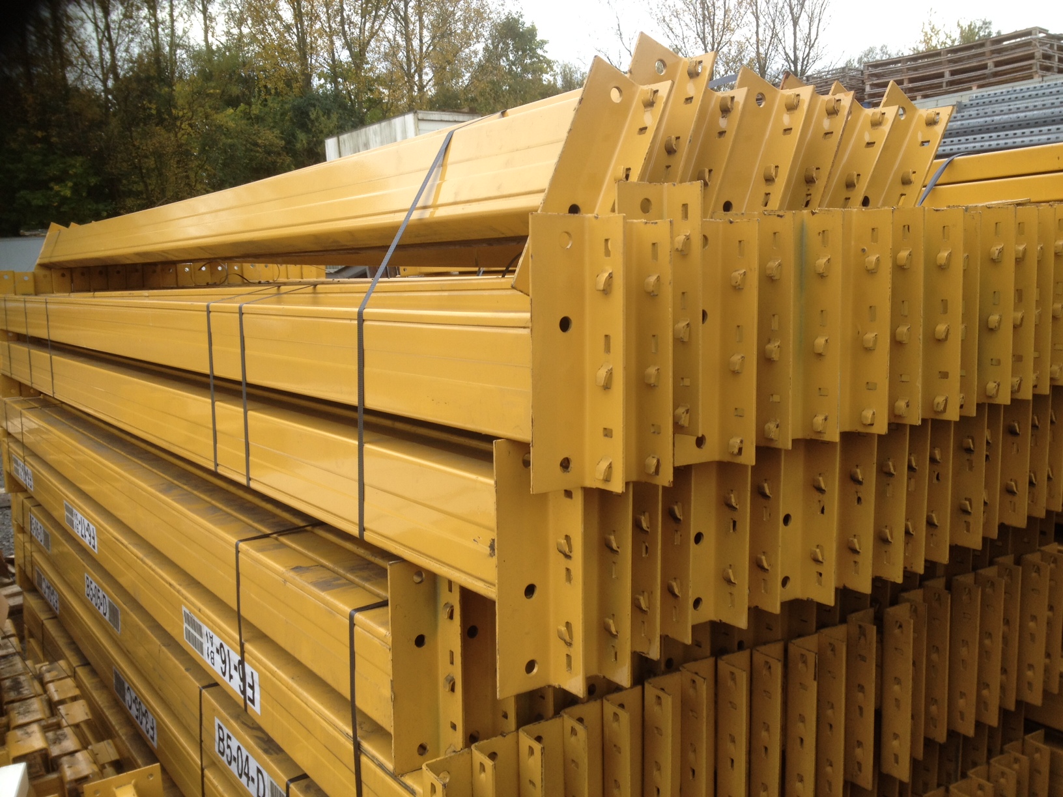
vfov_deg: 40.7
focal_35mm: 35
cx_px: 532
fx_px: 1075
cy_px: 398
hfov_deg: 52.6
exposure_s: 1/174
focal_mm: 4.28
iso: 50
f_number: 2.4
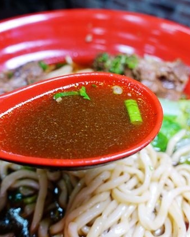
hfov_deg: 43.2
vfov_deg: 52.8
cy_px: 118
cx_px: 111
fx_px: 239
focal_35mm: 34
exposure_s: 1/40
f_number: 2.8
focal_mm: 8.8
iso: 125
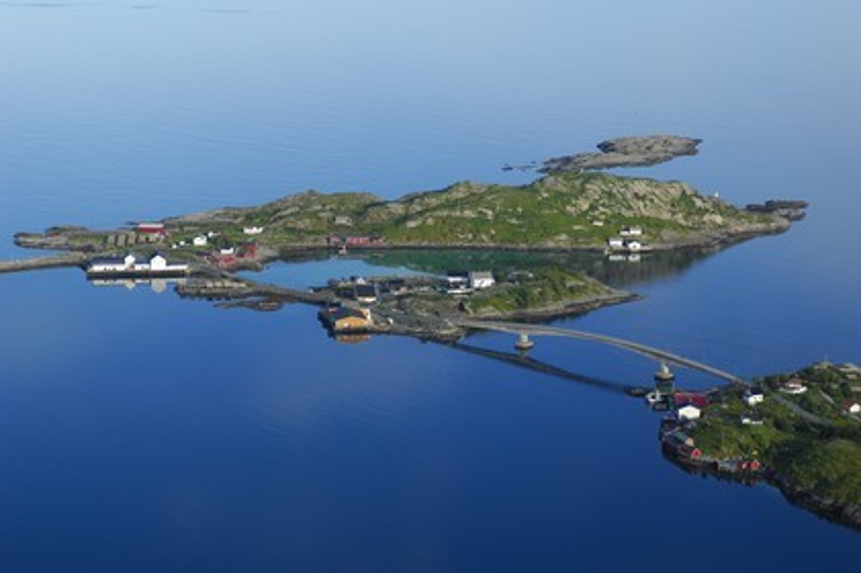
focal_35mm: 72
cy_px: 286
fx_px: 1721
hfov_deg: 28.1
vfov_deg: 18.9
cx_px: 430
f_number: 3.5
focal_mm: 48
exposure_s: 1/800
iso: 100
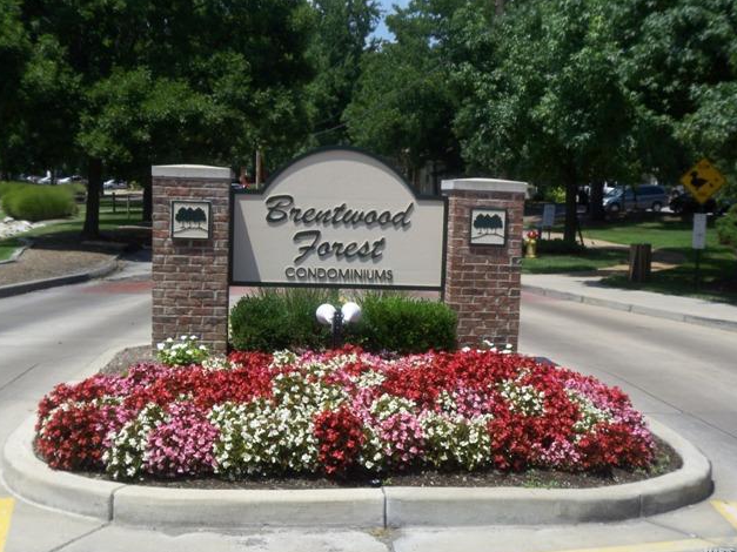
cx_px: 363
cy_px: 278
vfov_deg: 29.1
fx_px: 1064
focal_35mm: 50
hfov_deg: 38.2
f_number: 4
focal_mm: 8
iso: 50
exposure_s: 1/500
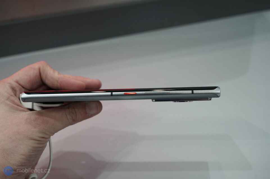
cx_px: 135
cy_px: 90
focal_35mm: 49
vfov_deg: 27.5
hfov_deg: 40.4
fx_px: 367
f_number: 6.3
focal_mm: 49
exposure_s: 1/160
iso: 2500
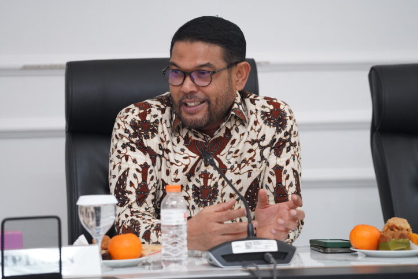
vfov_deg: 8.0
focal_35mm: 172
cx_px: 205
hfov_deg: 11.9
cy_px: 135
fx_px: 1997
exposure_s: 1/160
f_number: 4
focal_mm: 162
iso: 5000
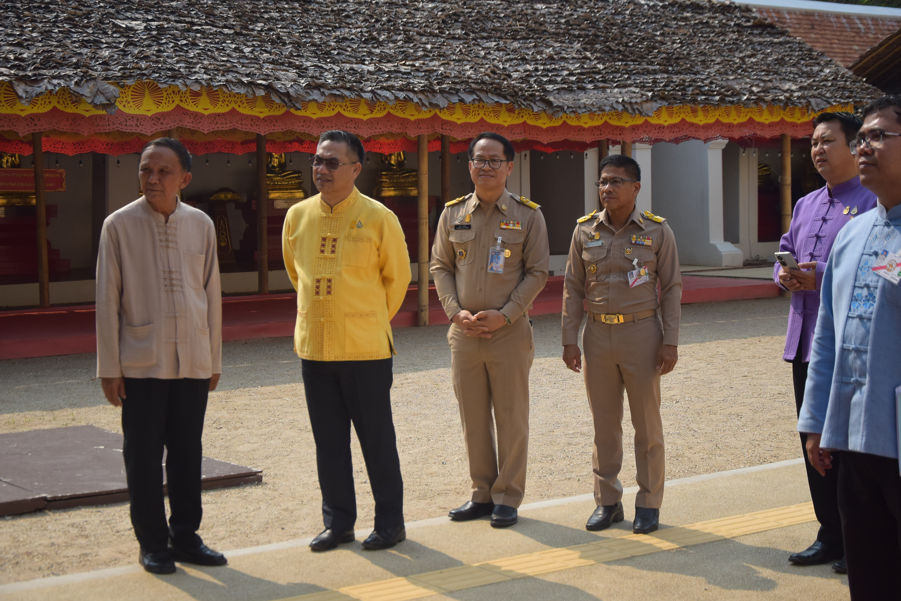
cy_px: 300
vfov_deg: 22.6
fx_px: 1502
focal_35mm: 60
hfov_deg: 33.4
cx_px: 450
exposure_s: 1/4000
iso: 800
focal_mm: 40
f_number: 4.5
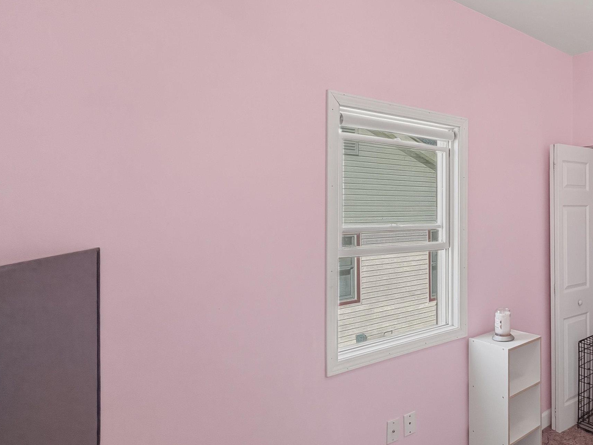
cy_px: 215
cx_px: 509
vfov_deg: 54.9
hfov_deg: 61.0
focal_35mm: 25
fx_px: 428
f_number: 2.2
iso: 125
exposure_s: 1/120
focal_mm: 2.2
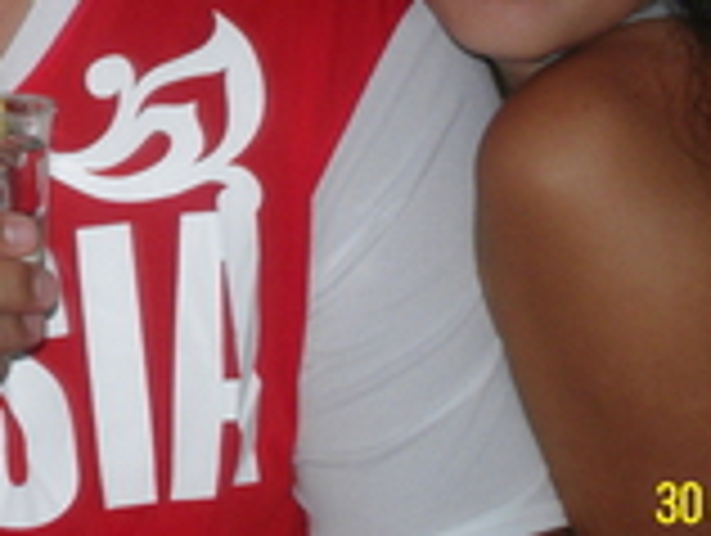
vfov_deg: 6.5
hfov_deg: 8.6
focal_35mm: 228
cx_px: 22
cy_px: -99
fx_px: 4690
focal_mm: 14.1
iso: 120
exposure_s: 1/60
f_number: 5.4
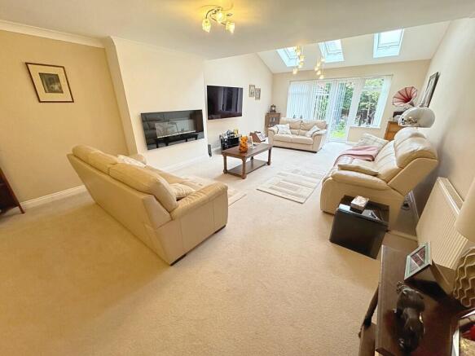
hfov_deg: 102.1
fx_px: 192
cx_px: 238
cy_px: 178
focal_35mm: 14
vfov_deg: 85.7
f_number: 2.2
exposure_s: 1/100
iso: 320
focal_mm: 2.22
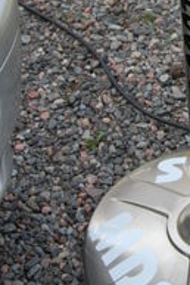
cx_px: 268
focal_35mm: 149
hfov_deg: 9.0
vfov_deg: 13.4
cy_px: -43
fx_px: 1177
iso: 200
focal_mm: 30
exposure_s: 1/200
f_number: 7.1
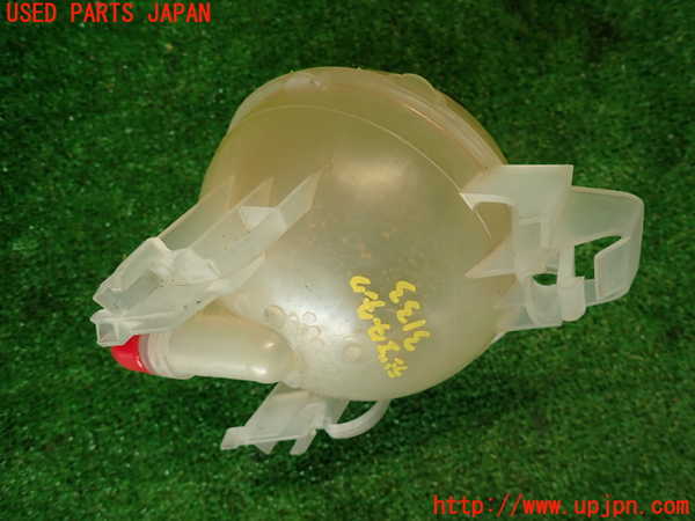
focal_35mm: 25
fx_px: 502
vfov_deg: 54.9
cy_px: 260
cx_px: 348
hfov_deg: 69.4
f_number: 2
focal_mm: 4.5
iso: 160
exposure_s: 1/60
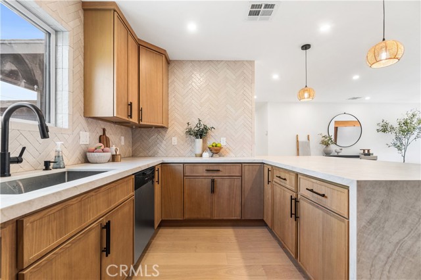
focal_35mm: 15
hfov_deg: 100.4
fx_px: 175
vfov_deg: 77.3
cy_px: 140
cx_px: 210
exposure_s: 1/10
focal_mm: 10
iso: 320
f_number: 7.1
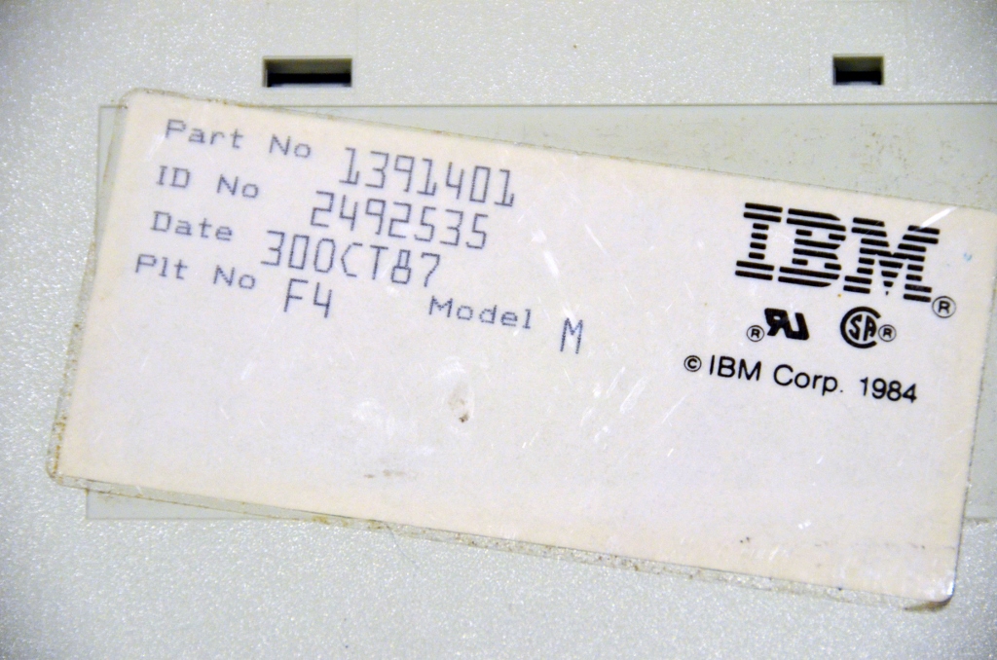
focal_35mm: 300
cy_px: 330
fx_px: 8290
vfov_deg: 4.6
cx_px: 498
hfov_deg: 6.9
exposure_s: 1/125
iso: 1600
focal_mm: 200
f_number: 5.6
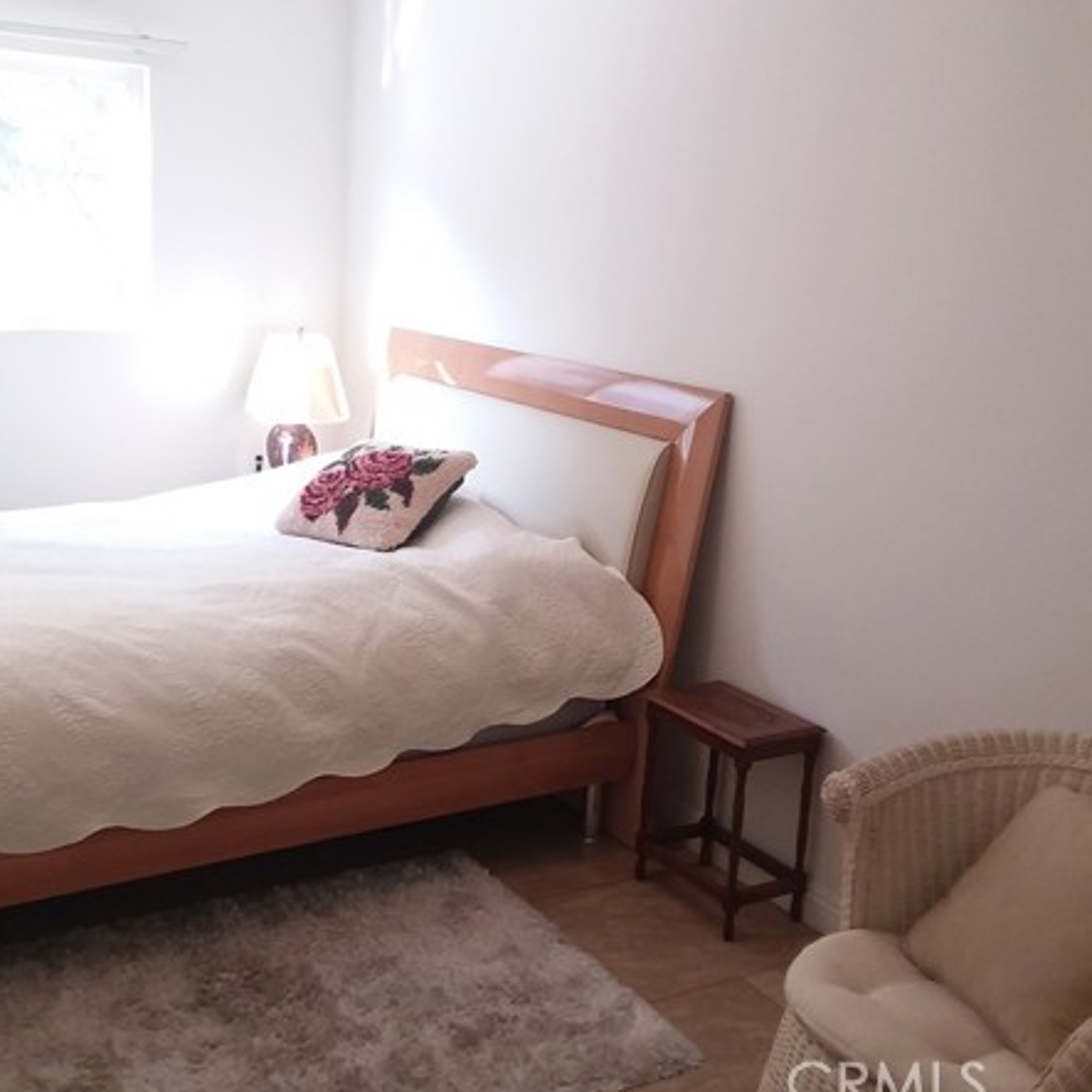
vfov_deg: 44.9
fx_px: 1321
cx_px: 422
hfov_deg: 44.6
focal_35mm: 37
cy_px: 528
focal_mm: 2.47
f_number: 1.9
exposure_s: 1/30
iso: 50
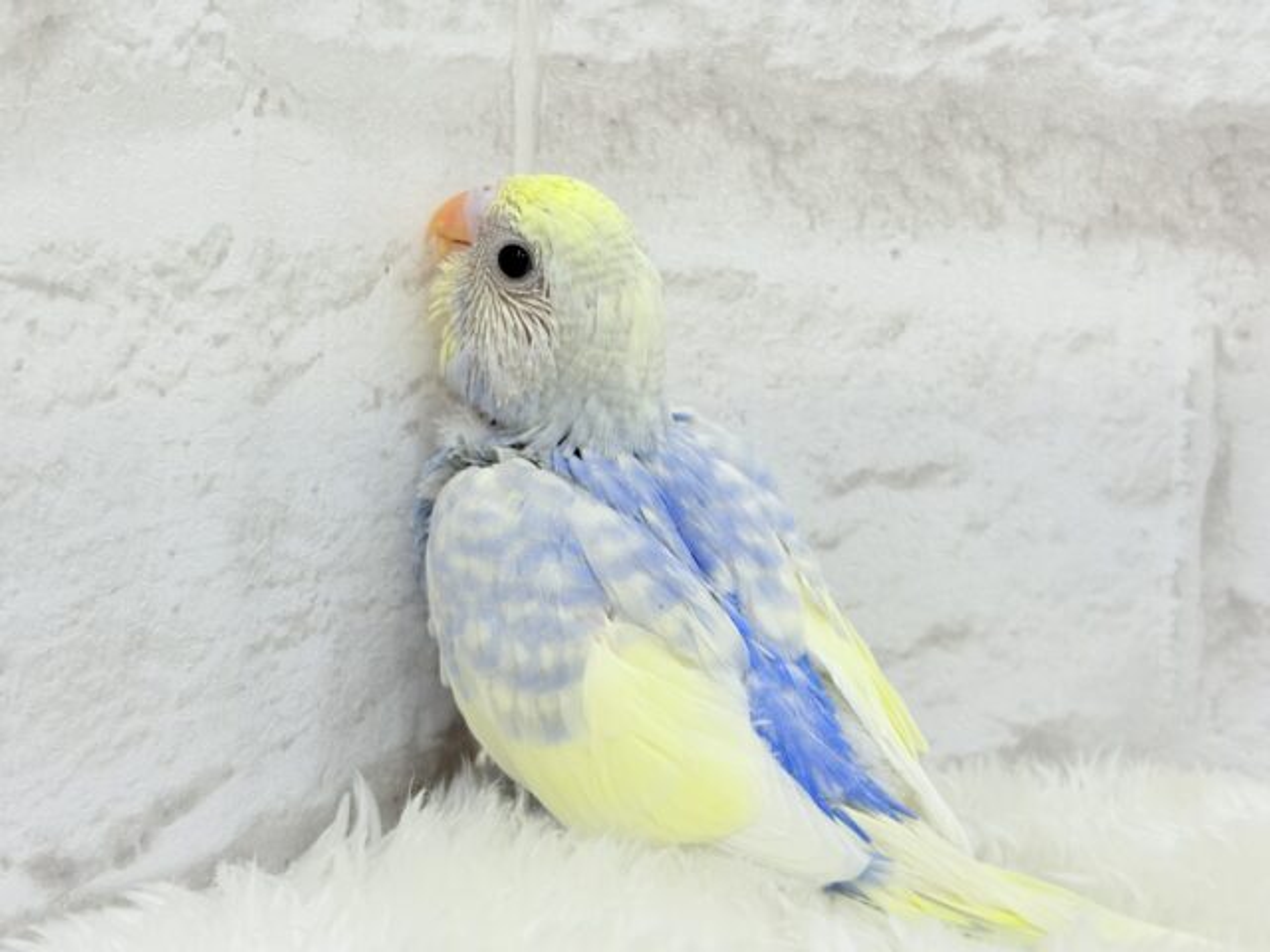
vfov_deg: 28.0
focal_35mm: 52
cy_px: 476
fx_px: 1908
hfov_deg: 36.8
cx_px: 635
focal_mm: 5.96
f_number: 1.6
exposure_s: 1/100
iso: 64
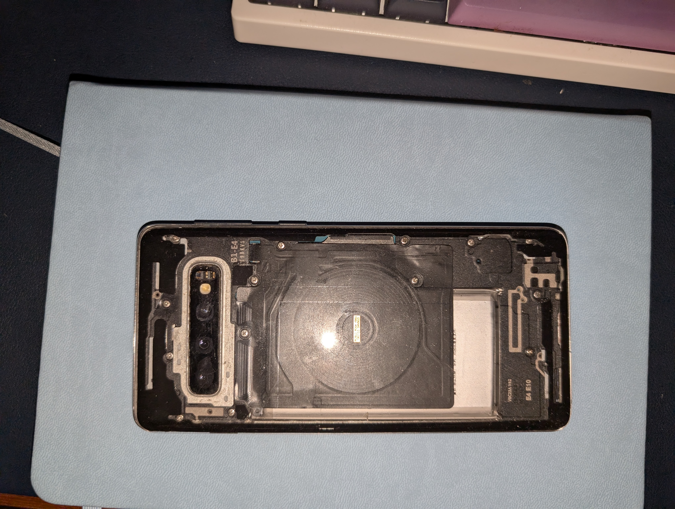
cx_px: 338
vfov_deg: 56.9
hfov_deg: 71.5
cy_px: 254
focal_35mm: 24
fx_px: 469
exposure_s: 1/283
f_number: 1.68
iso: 117
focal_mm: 6.9
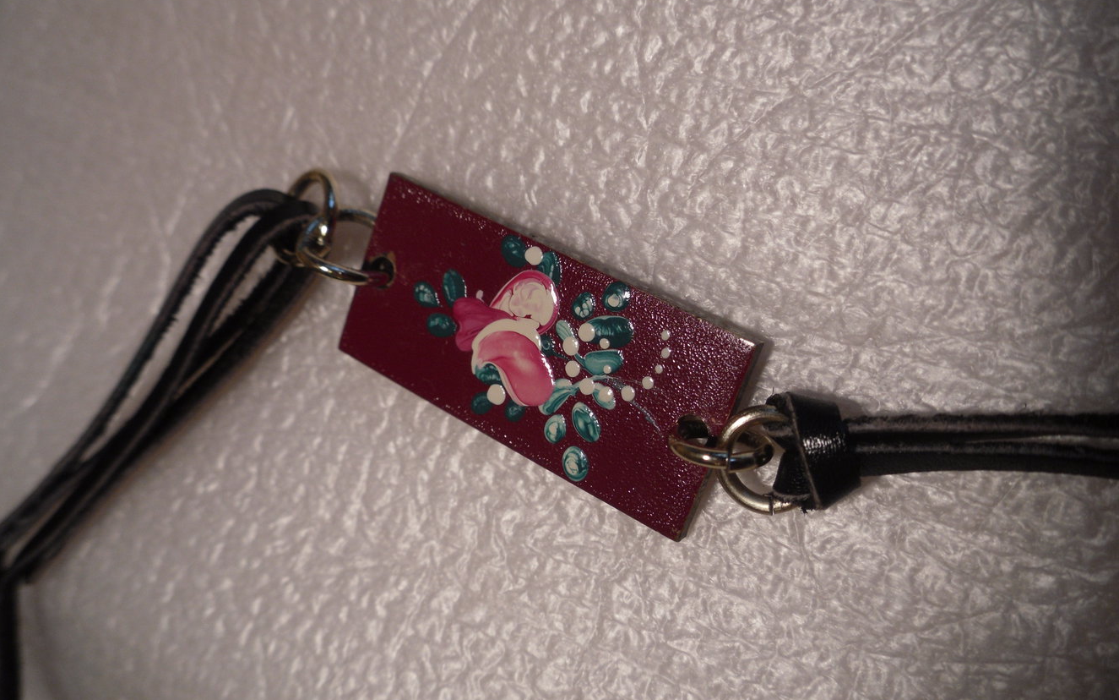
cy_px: 336
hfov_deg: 41.8
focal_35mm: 48
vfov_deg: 26.9
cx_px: 561
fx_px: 1464
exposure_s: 1/79
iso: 100
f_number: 3.5
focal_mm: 6.3
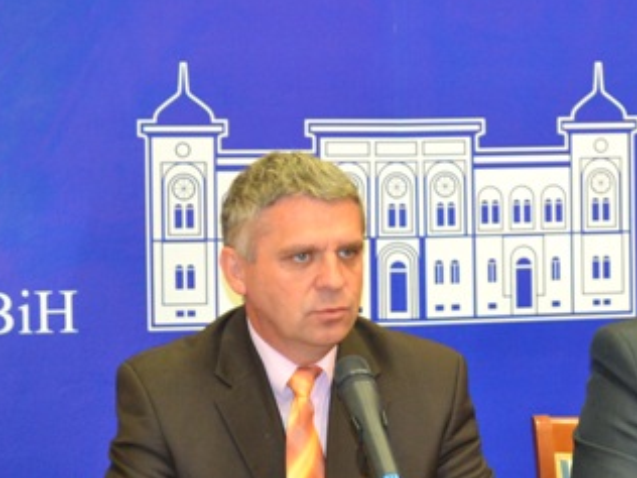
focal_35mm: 152
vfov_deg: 9.7
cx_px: 552
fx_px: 2797
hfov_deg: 12.9
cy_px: 382
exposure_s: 1/60
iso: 1800
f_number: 5.6
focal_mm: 52
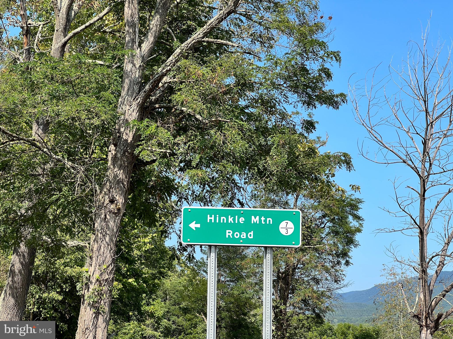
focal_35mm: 77
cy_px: 170
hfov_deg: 25.3
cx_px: 226
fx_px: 1008
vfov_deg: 19.1
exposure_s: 1/442
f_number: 2.8
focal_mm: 9
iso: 32
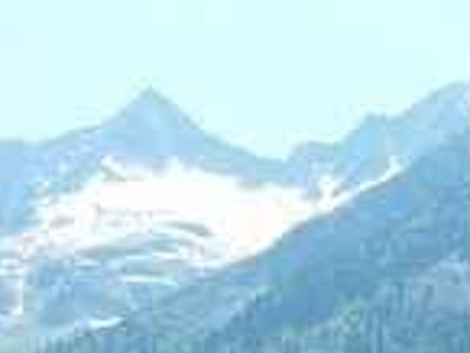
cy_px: 544
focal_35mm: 242
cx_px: 515
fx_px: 3288
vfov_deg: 6.1
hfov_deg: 8.1
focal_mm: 6.4
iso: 80
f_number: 3
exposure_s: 1/800
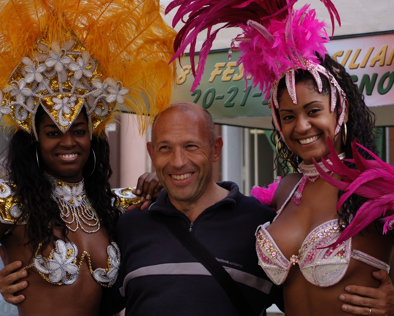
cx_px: 182
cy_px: 157
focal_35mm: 94
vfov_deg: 16.4
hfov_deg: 20.4
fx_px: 1096
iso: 100
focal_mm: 55
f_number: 5.6
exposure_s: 1/114
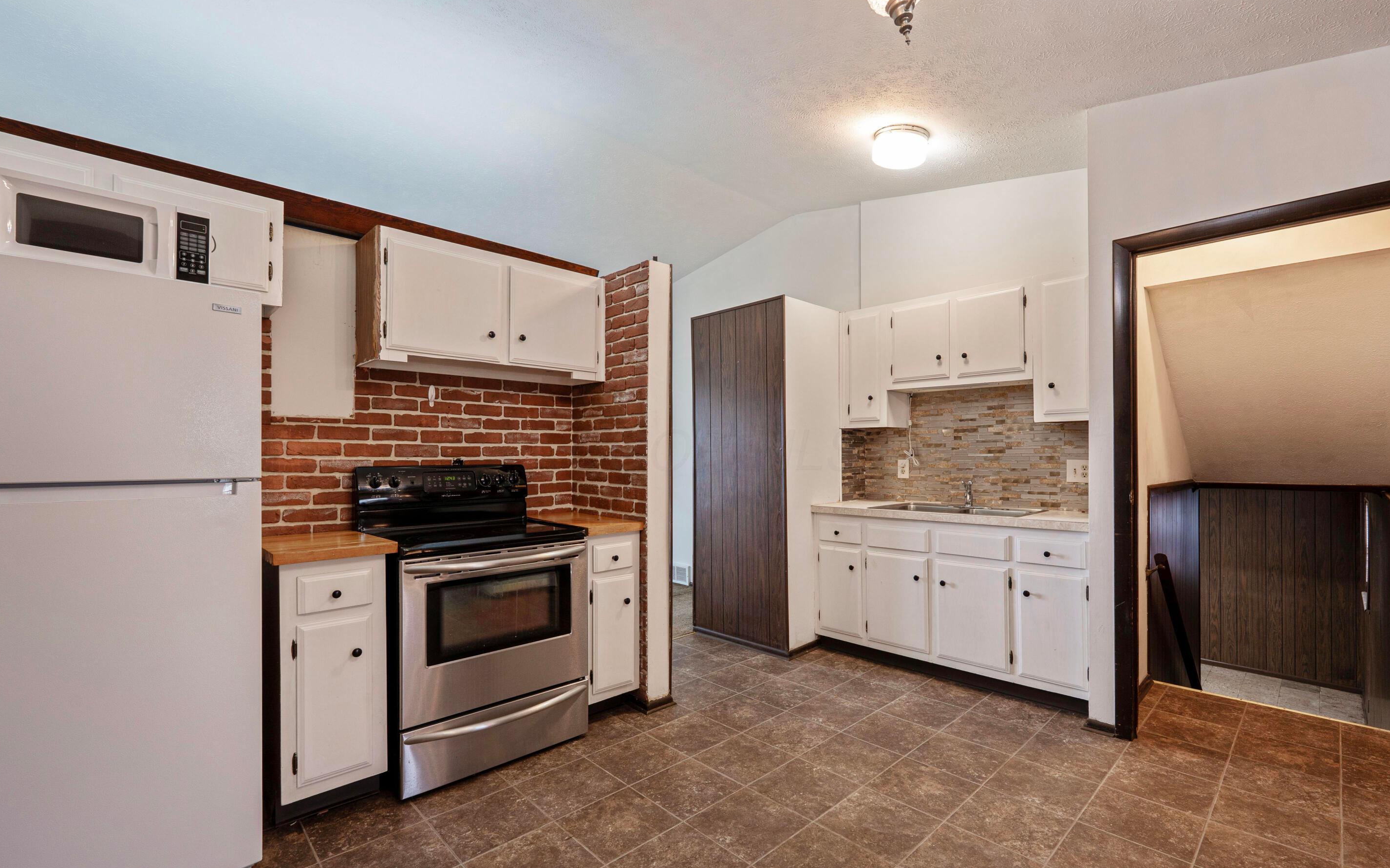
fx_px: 568
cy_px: 449
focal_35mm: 15
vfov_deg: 74.8
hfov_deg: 101.4
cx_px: 715
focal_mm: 14
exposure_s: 1/20
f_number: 8
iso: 250
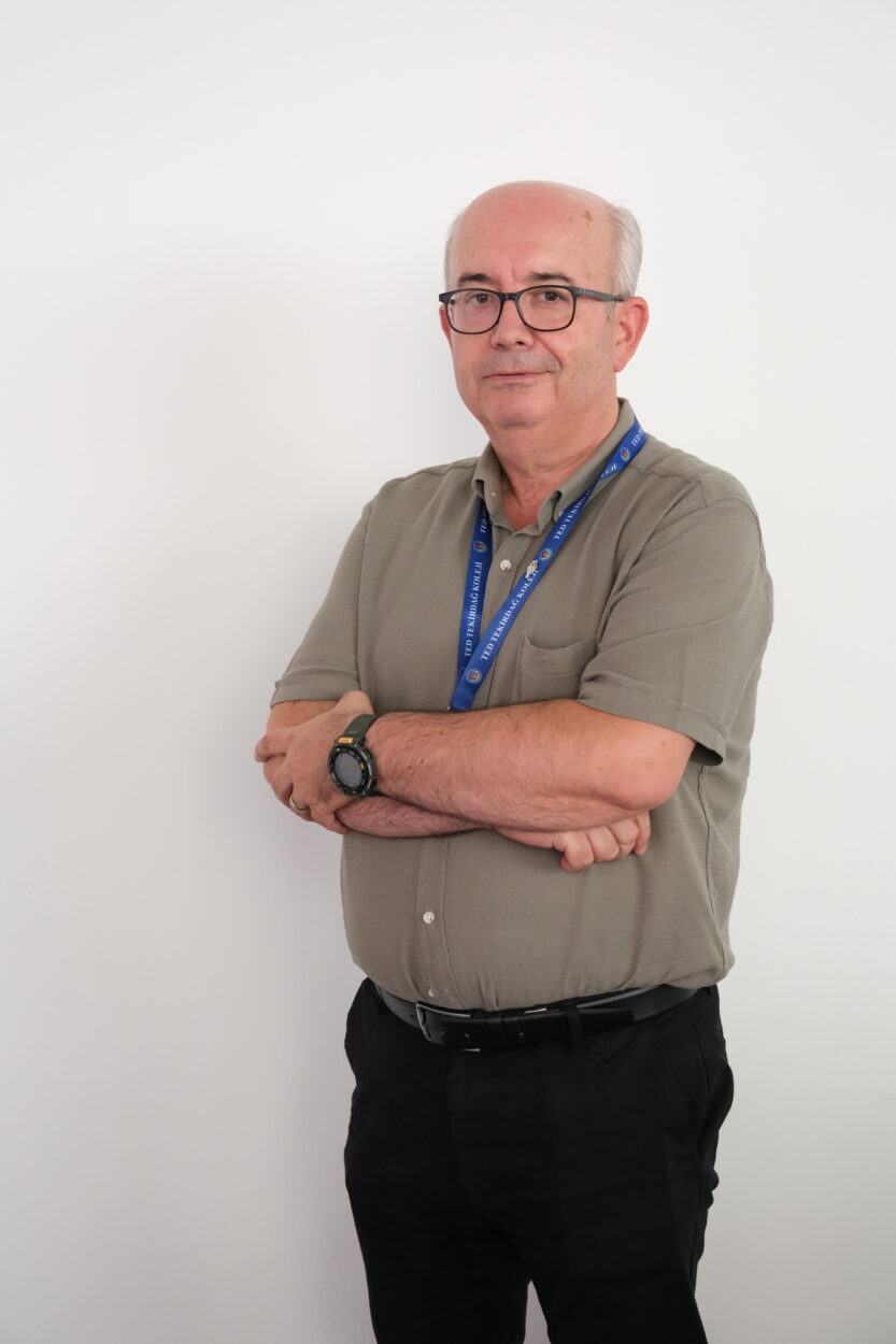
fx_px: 1979
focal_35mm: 53
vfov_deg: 37.5
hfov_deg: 25.5
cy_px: 672
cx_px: 448
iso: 3200
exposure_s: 1/160
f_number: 3.2
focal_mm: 35.3
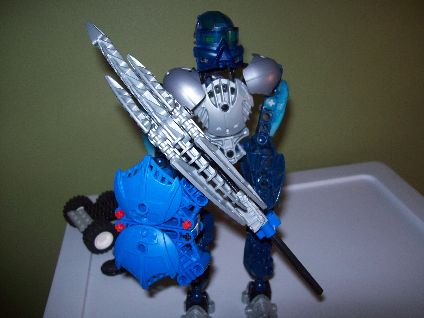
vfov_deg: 39.7
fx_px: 441
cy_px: 159
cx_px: 212
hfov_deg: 51.4
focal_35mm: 36
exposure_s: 1/64
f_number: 2.7
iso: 80
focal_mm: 6
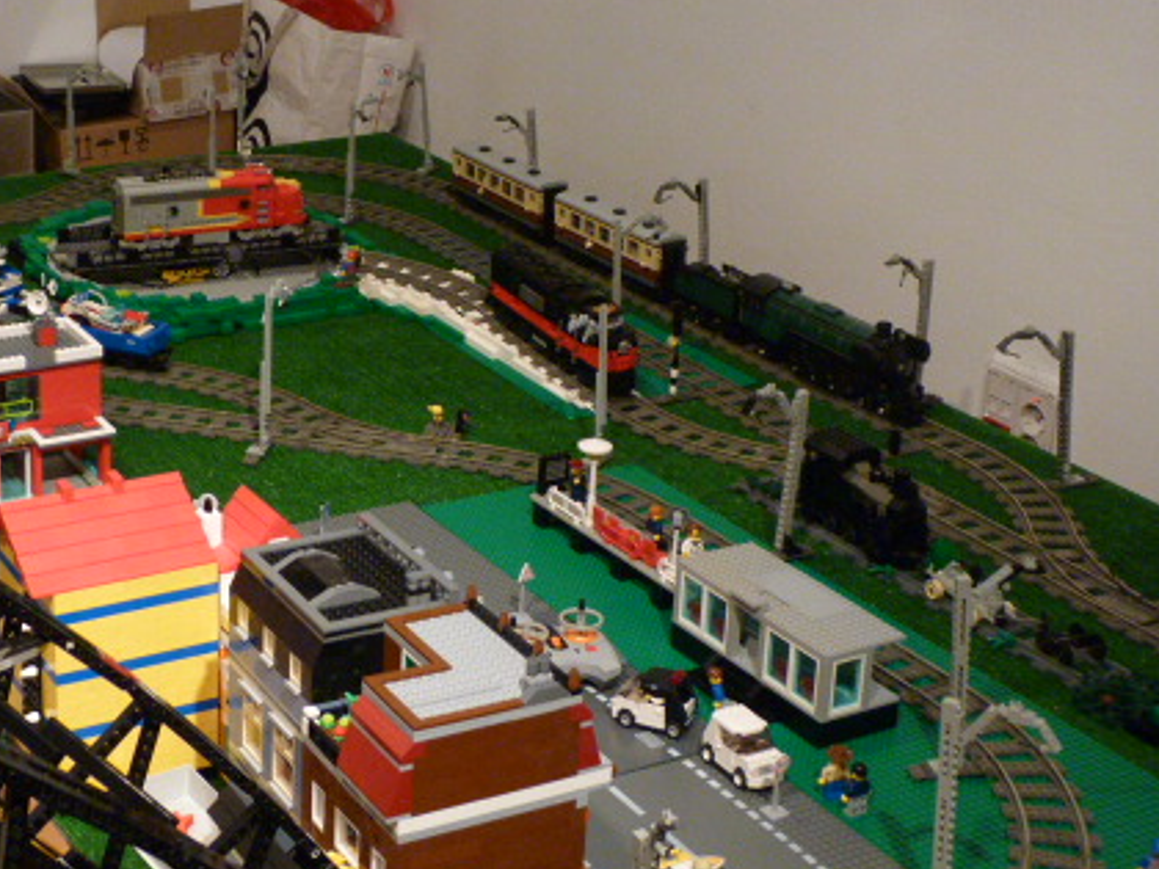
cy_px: 265
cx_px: 304
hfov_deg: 31.2
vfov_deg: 23.9
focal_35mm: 61
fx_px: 2042
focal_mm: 7.3
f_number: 3.1
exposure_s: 1/25
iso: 400
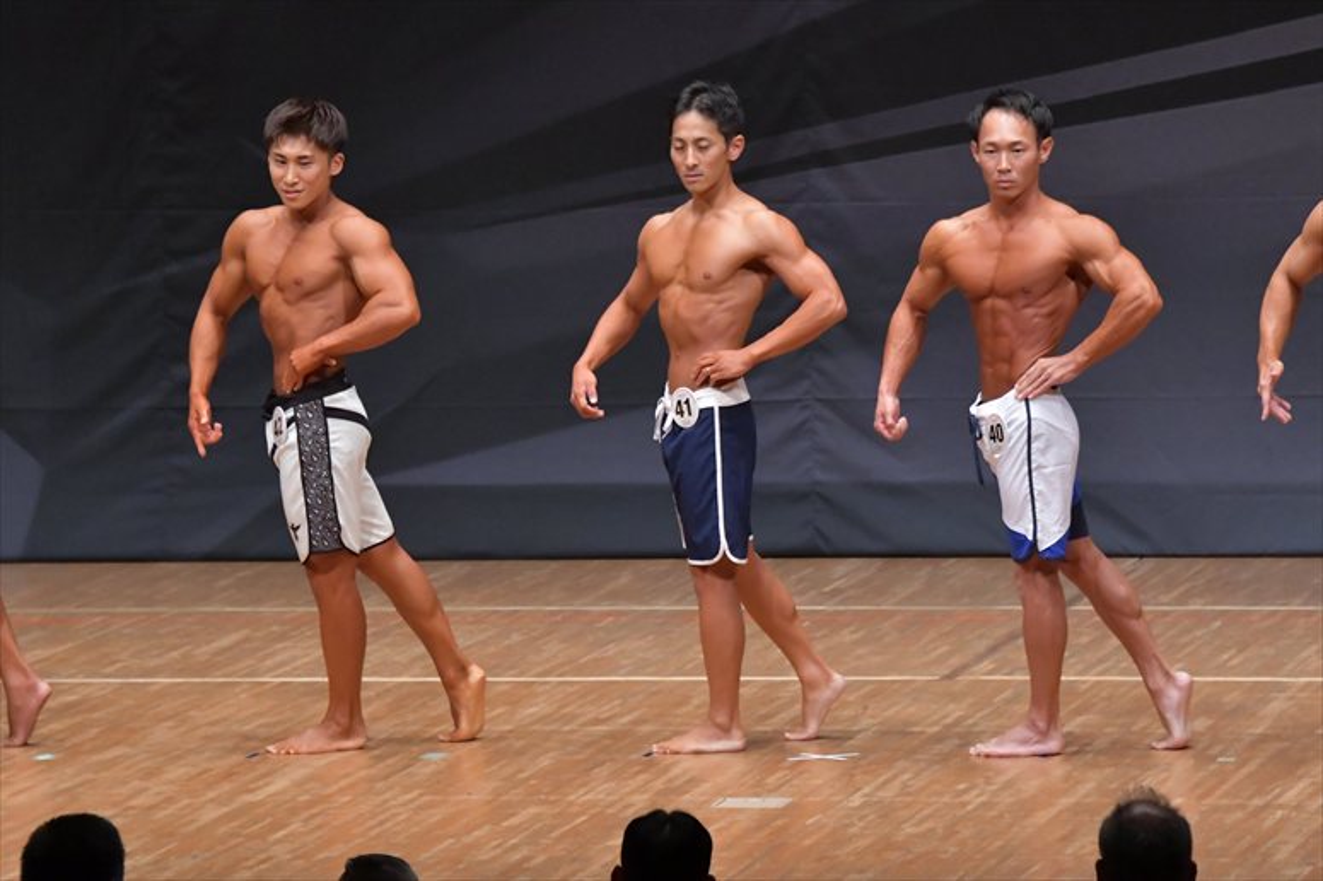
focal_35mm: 255
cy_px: 440
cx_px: 662
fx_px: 9367
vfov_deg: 5.4
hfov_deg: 8.1
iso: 6400
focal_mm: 170
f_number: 5.6
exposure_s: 1/400
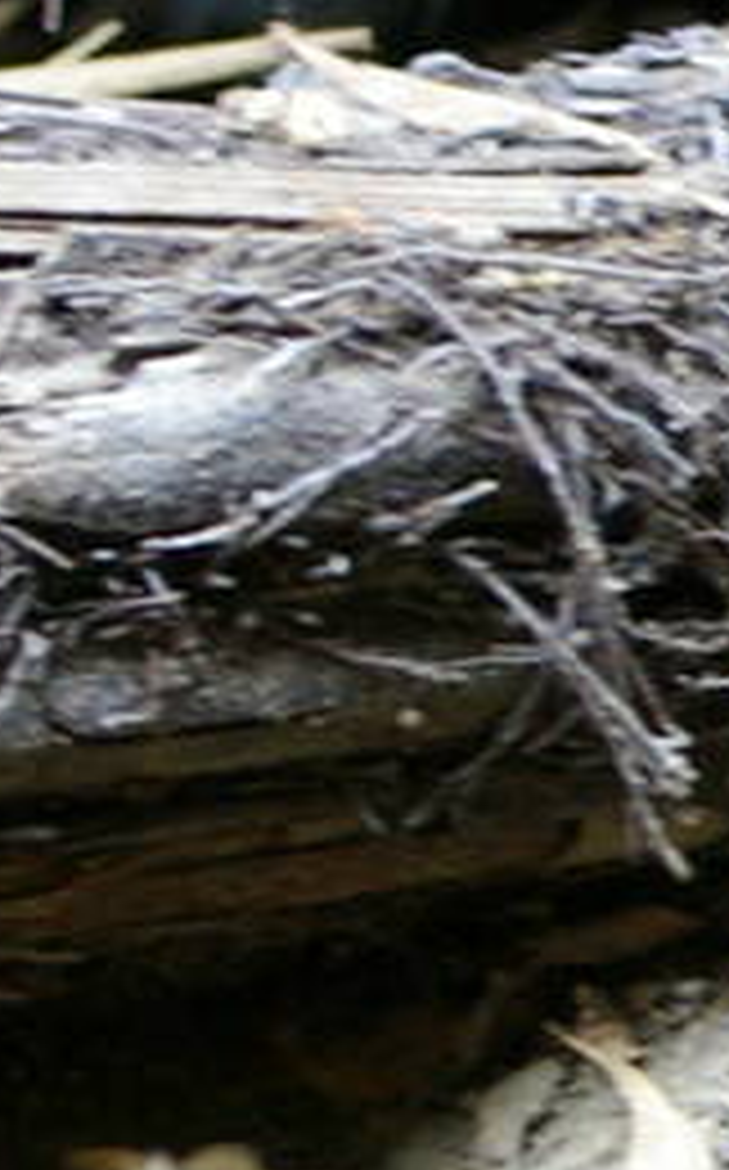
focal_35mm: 517
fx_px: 16475
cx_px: 3168
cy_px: 621
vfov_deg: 4.1
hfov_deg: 2.5
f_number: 5.6
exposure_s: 1/3.33
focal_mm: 55
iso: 400
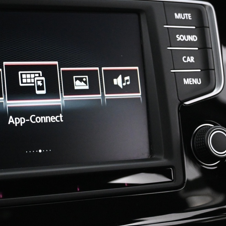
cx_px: 31
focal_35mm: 78
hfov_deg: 21.8
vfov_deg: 22.2
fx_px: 576
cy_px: 100
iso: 3200
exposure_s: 1/40
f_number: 4.2
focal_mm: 25
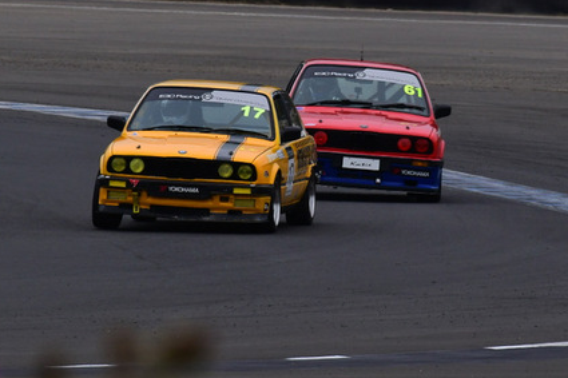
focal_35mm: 1413
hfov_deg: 1.5
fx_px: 22284
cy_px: 64
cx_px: 301
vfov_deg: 1.0
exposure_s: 1/640
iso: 640
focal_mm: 500
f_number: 11
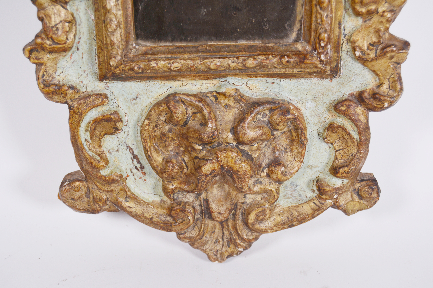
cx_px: 216
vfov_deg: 28.9
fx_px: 559
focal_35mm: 46
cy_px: 144
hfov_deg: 42.3
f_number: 5.6
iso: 280
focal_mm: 31
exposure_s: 1/125
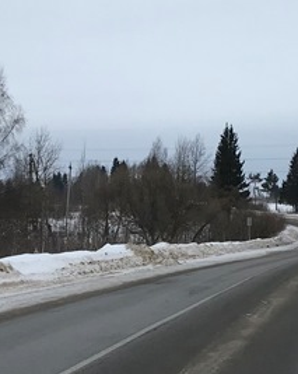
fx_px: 1160
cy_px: 108
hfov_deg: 14.6
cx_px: 109
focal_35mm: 105
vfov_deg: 18.2
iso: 20
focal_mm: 3.99
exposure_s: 1/760
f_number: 1.8
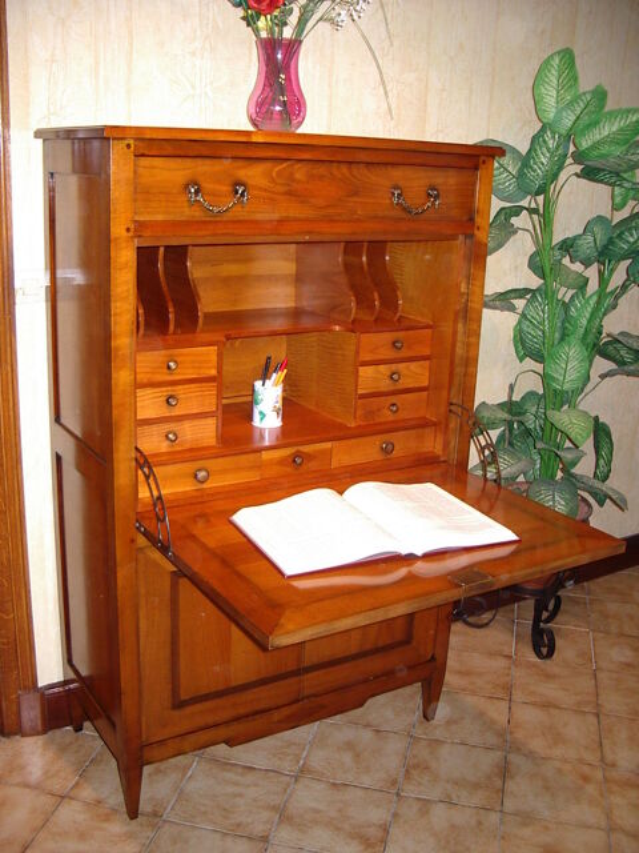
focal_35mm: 38
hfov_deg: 37.7
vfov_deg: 49.0
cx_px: 320
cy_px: 426
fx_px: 935
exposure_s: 1/60
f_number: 2.6
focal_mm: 5.8
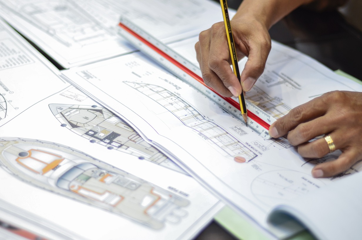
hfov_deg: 27.0
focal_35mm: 75
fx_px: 753
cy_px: 120
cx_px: 181
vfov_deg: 18.1
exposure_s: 1/80
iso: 250
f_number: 1.8
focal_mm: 50
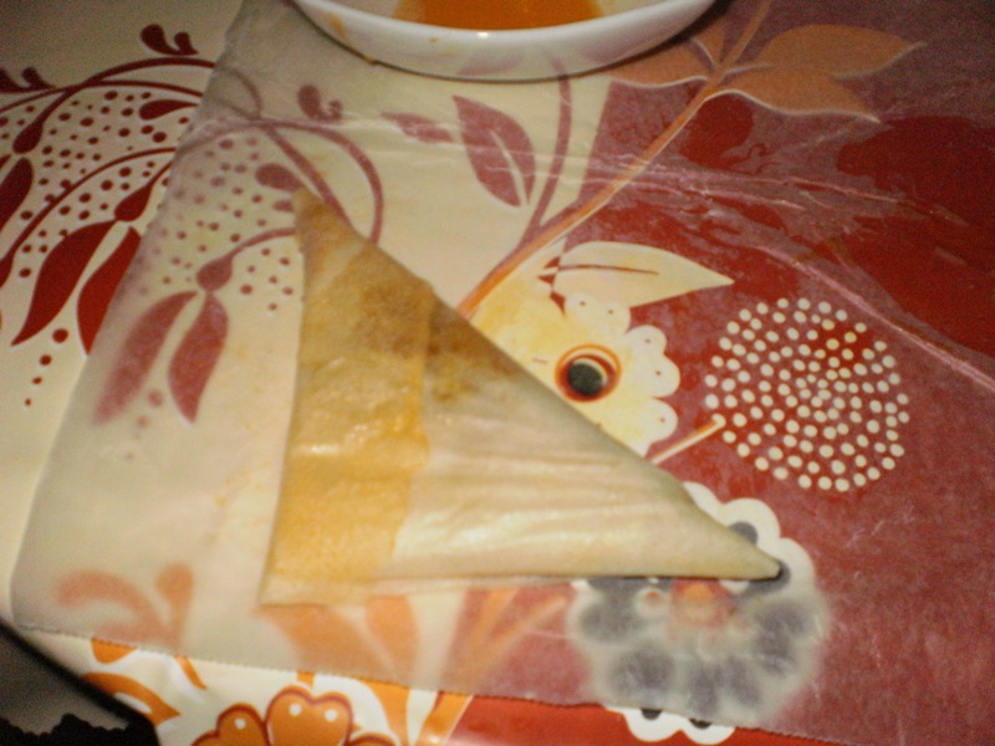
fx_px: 1092
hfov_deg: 49.0
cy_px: 373
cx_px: 498
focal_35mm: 38
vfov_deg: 37.7
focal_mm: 6.3
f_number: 3.1
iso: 400
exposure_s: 1/250
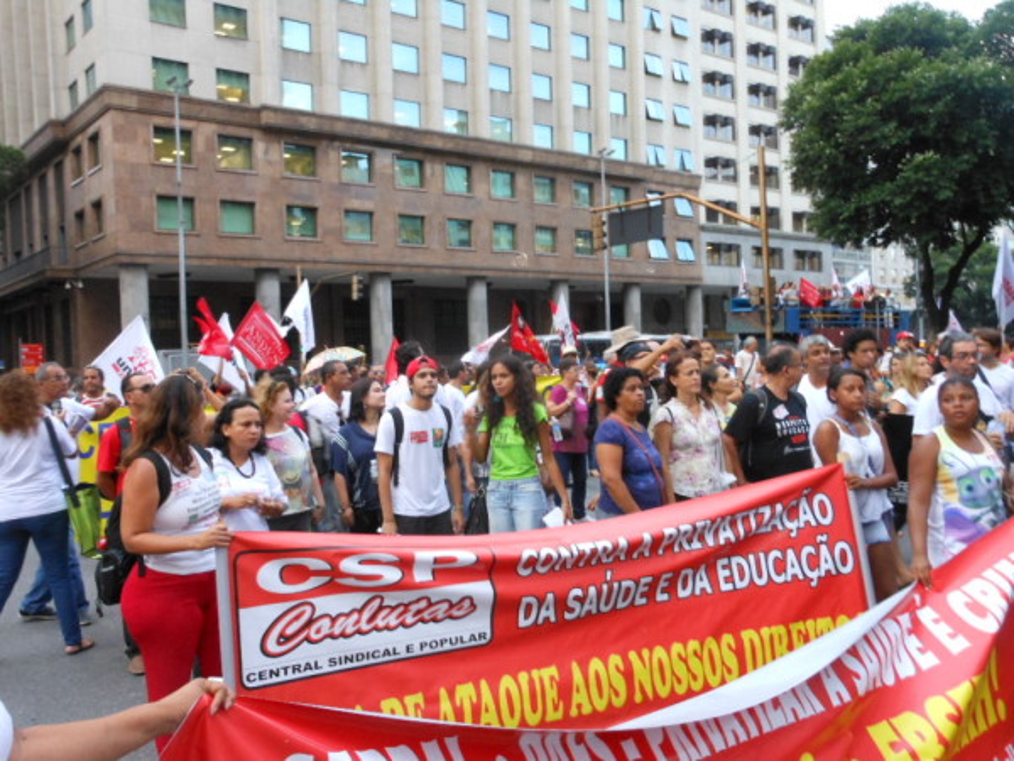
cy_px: 380
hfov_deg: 55.4
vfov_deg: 42.9
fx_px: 967
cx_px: 507
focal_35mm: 33
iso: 320
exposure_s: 1/30
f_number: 4
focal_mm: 5.9
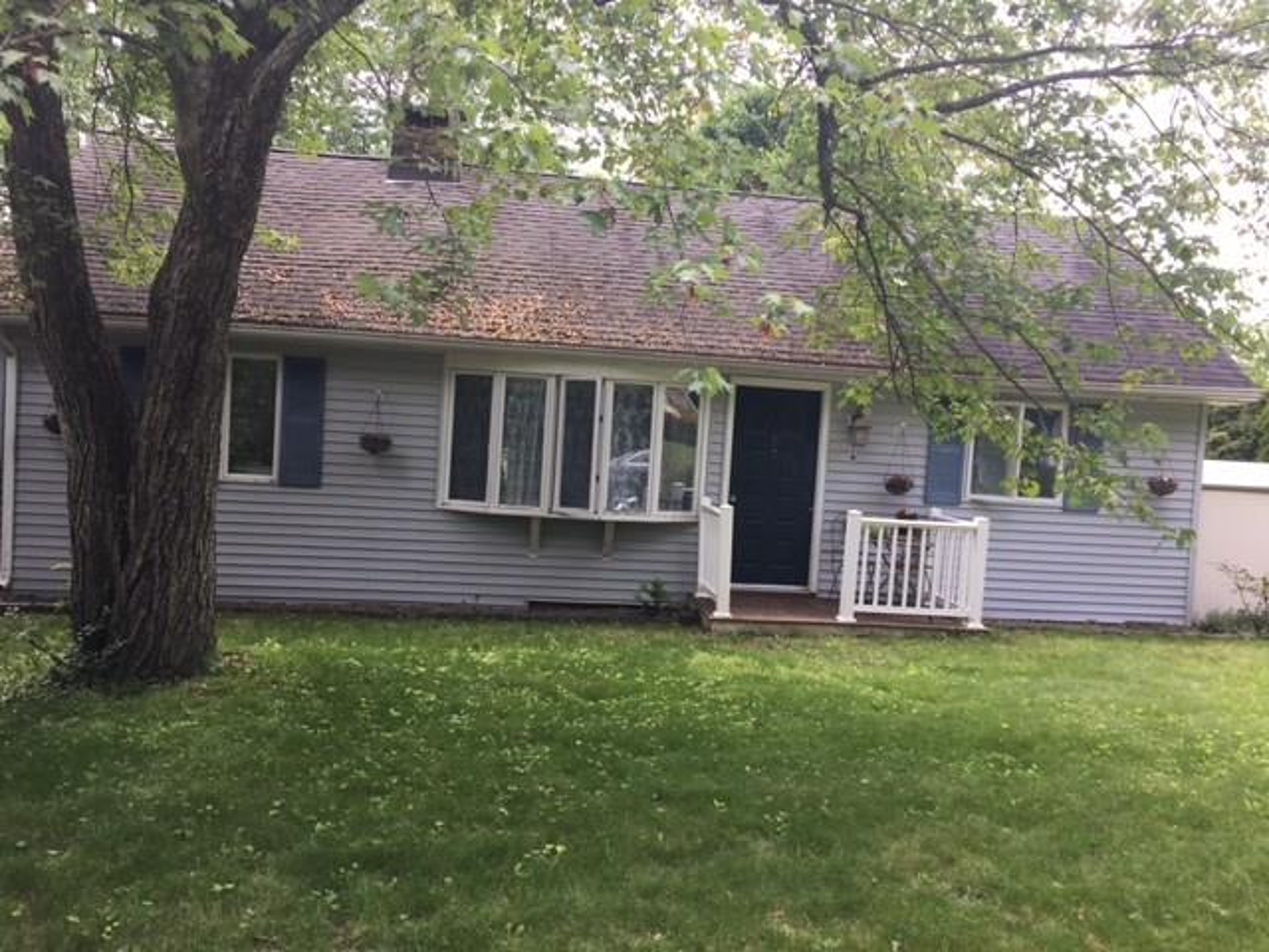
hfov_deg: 61.7
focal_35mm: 29
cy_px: 476
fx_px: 1063
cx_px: 634
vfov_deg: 48.2
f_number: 2.2
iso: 25
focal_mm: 4.15
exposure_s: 1/188
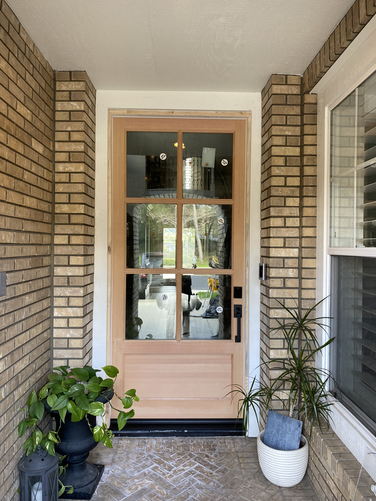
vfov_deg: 67.3
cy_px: 250
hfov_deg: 53.1
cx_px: 188
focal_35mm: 26
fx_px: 377
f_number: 1.8
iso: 100
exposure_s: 1/120
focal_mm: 4.25
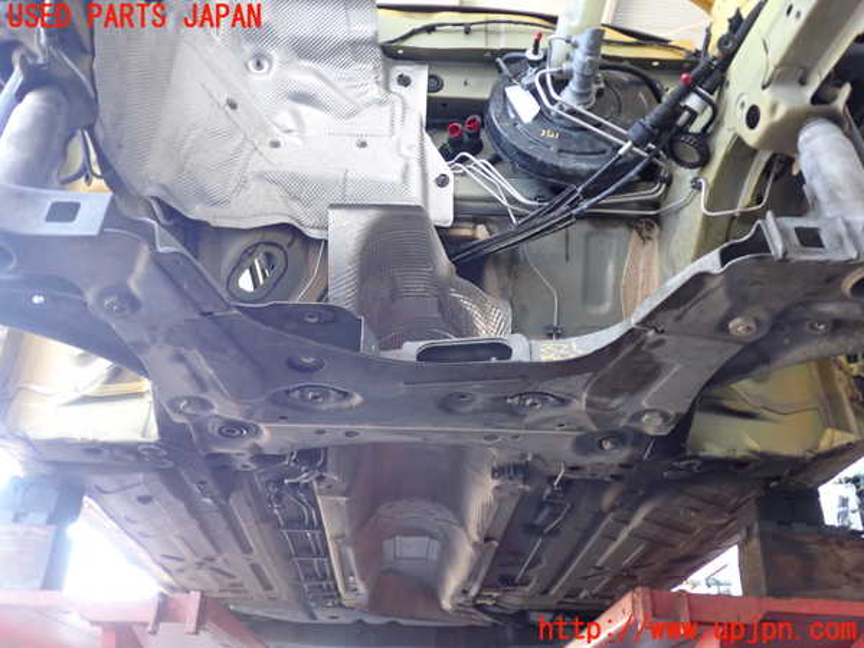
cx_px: 432
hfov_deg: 60.0
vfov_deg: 46.8
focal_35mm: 30
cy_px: 324
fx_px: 749
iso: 250
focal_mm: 5.4
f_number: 2.3
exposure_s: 1/30
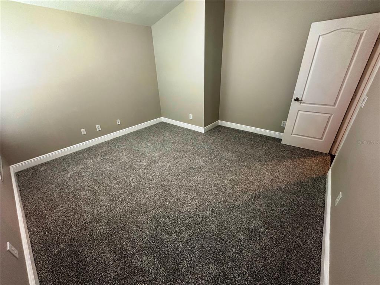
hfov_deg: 102.1
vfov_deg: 85.7
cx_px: 190
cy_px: 142
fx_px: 154
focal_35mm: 14
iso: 160
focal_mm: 2.22
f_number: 2.2
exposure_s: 1/60
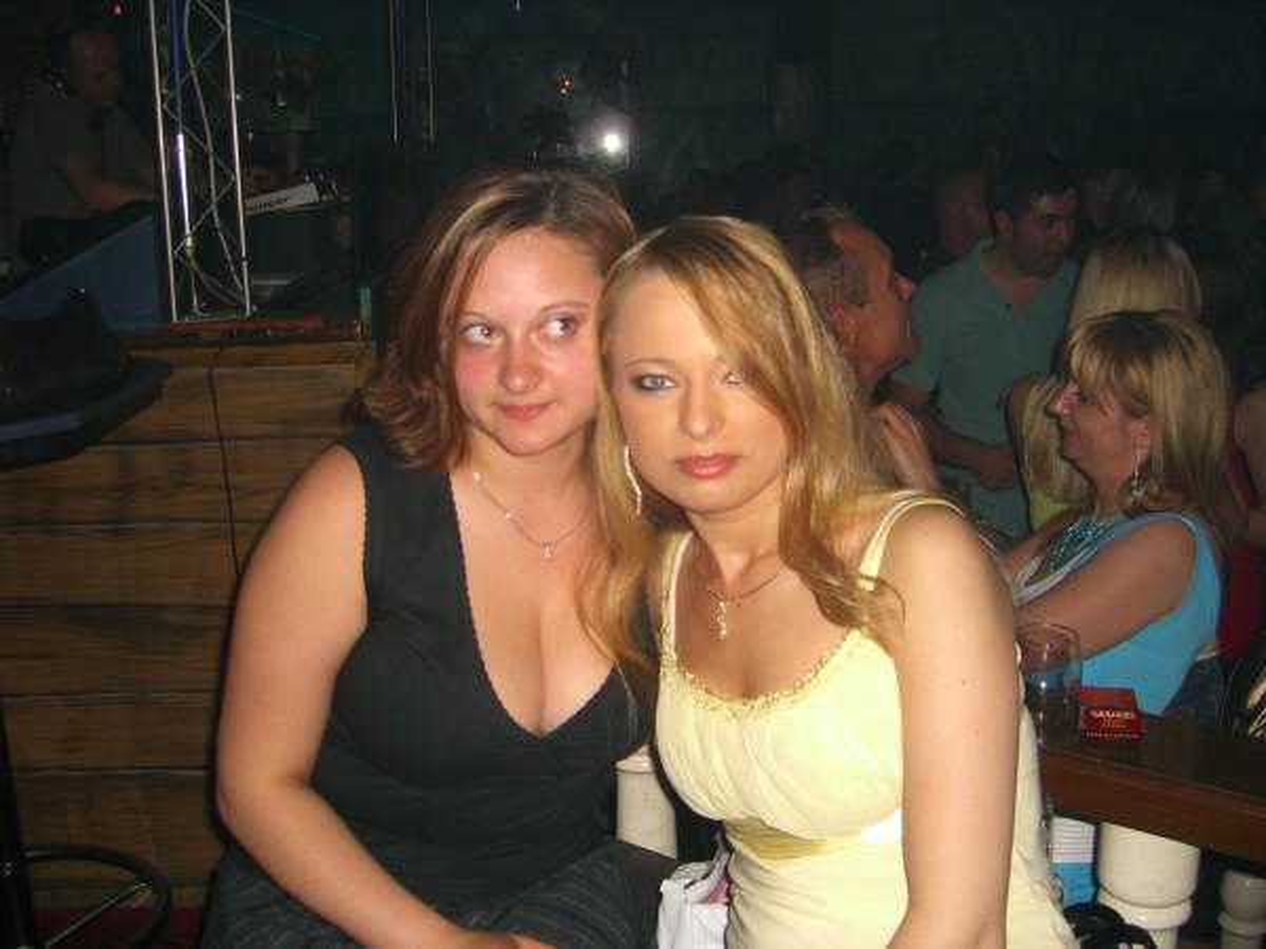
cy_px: 474
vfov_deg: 37.7
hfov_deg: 49.0
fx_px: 1390
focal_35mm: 38
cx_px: 633
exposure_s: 1/60
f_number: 2.8
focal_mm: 7.9
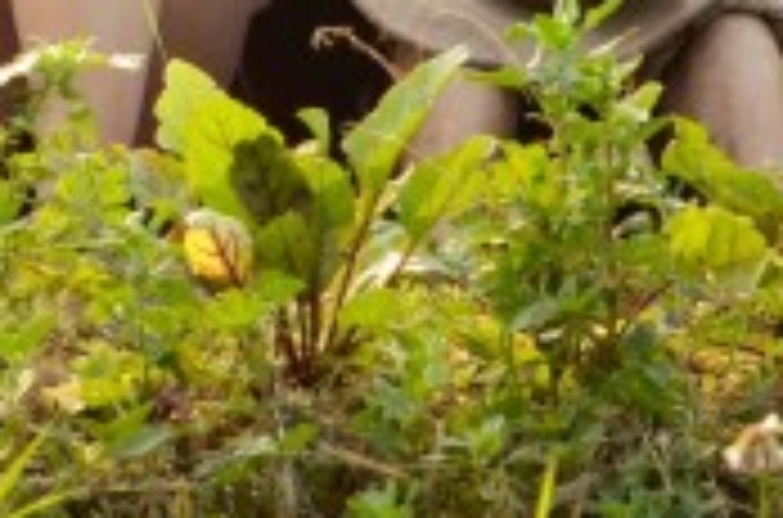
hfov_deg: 6.6
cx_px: -508
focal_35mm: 309
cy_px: -788
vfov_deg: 4.3
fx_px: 6701
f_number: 8
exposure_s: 1/250
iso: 200
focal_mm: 35
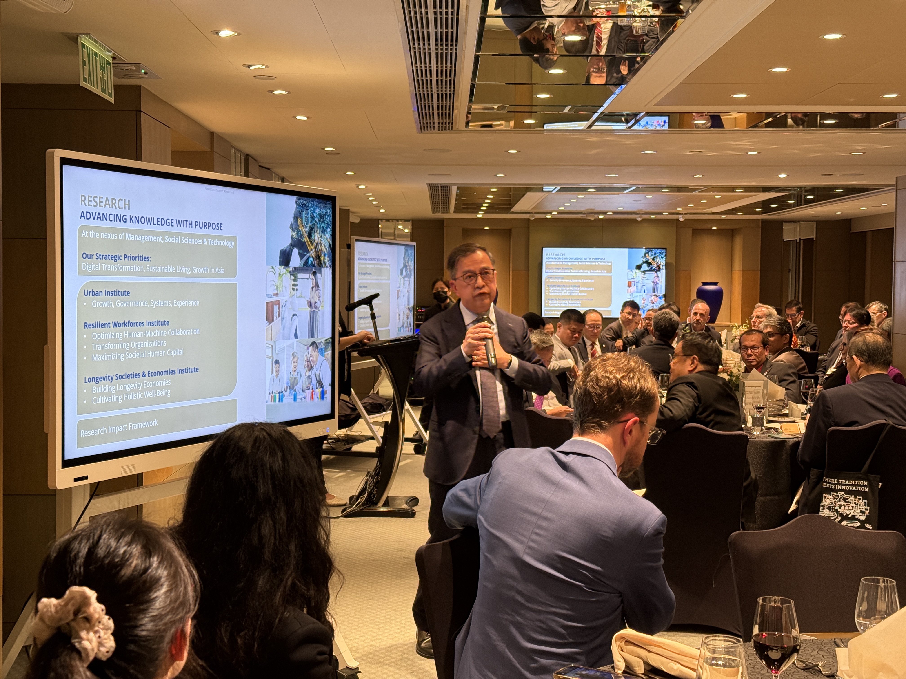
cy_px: 340
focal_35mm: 48
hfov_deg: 39.7
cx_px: 453
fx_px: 1256
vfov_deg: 30.3
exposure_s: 1/50
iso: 160
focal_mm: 6.76
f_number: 1.78
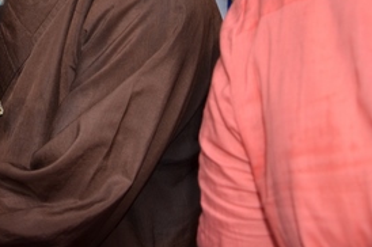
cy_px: -43
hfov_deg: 28.1
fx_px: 661
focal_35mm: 64
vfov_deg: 20.0
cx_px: -56
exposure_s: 1/250
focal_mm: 18
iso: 640
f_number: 5
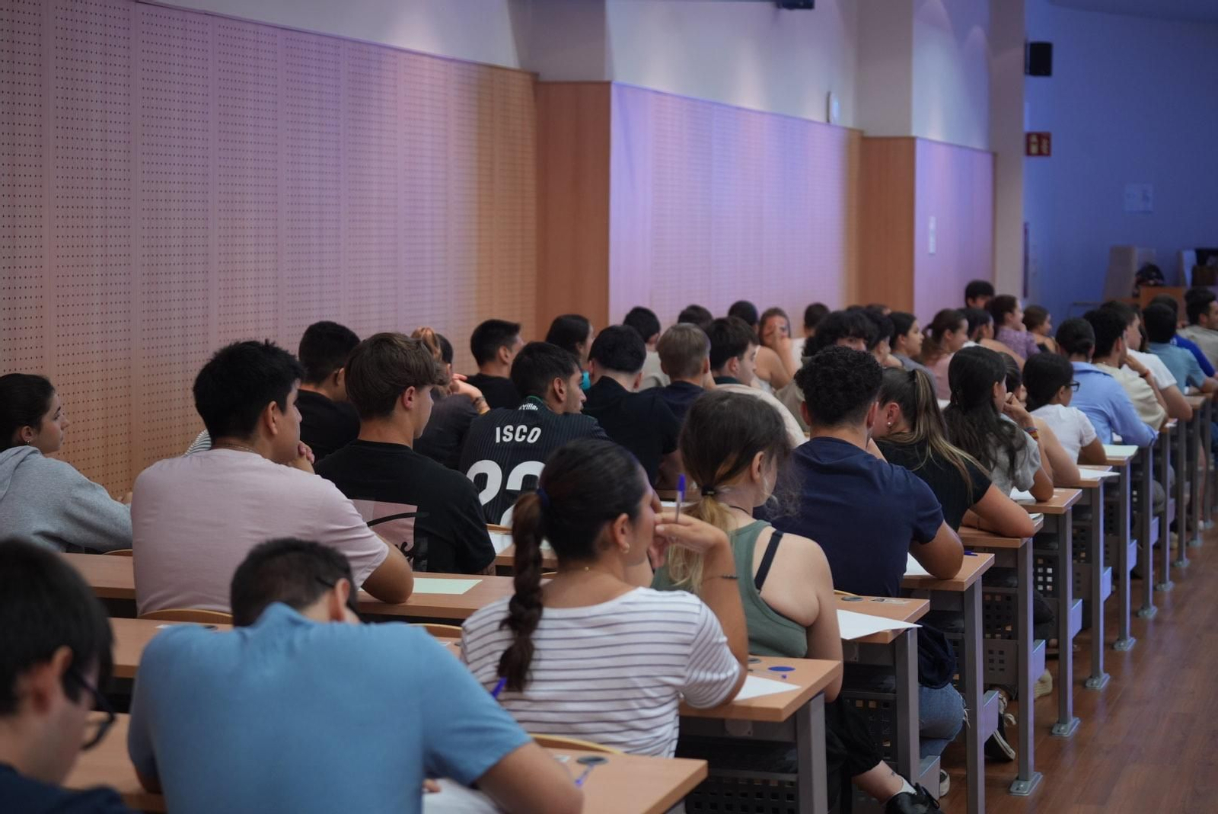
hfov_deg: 28.8
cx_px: 609
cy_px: 407
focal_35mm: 70
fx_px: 2370
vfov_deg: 19.5
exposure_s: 1/100
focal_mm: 70
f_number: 4
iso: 1250
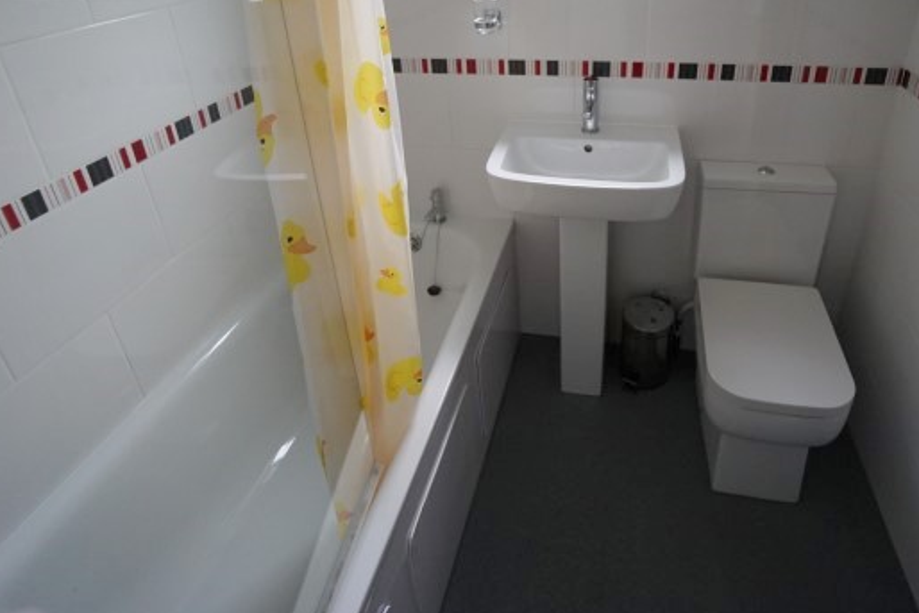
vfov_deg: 58.0
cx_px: 508
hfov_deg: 80.9
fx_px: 536
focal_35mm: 21
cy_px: 197
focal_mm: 10
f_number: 4
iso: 800
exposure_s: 1/160
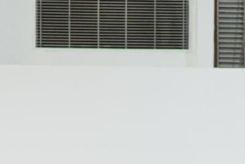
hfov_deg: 9.5
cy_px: 407
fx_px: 1470
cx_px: 130
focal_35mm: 216
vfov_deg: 6.1
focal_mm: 25
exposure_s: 1/100
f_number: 4
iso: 2500
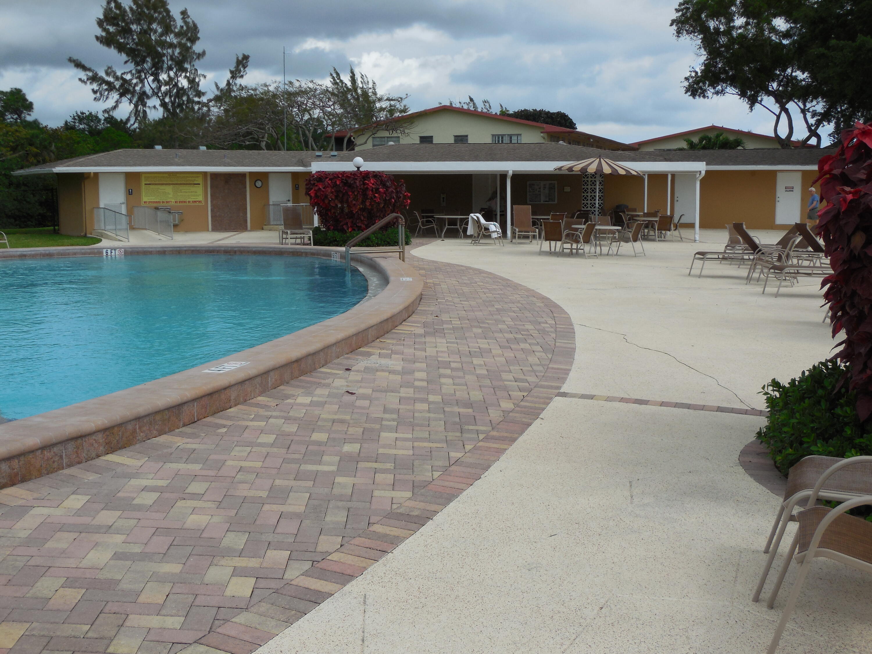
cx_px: 436
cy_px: 327
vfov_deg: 31.5
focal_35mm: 46
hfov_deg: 41.2
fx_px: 1159
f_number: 3.8
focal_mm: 8.2
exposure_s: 1/1600
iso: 125
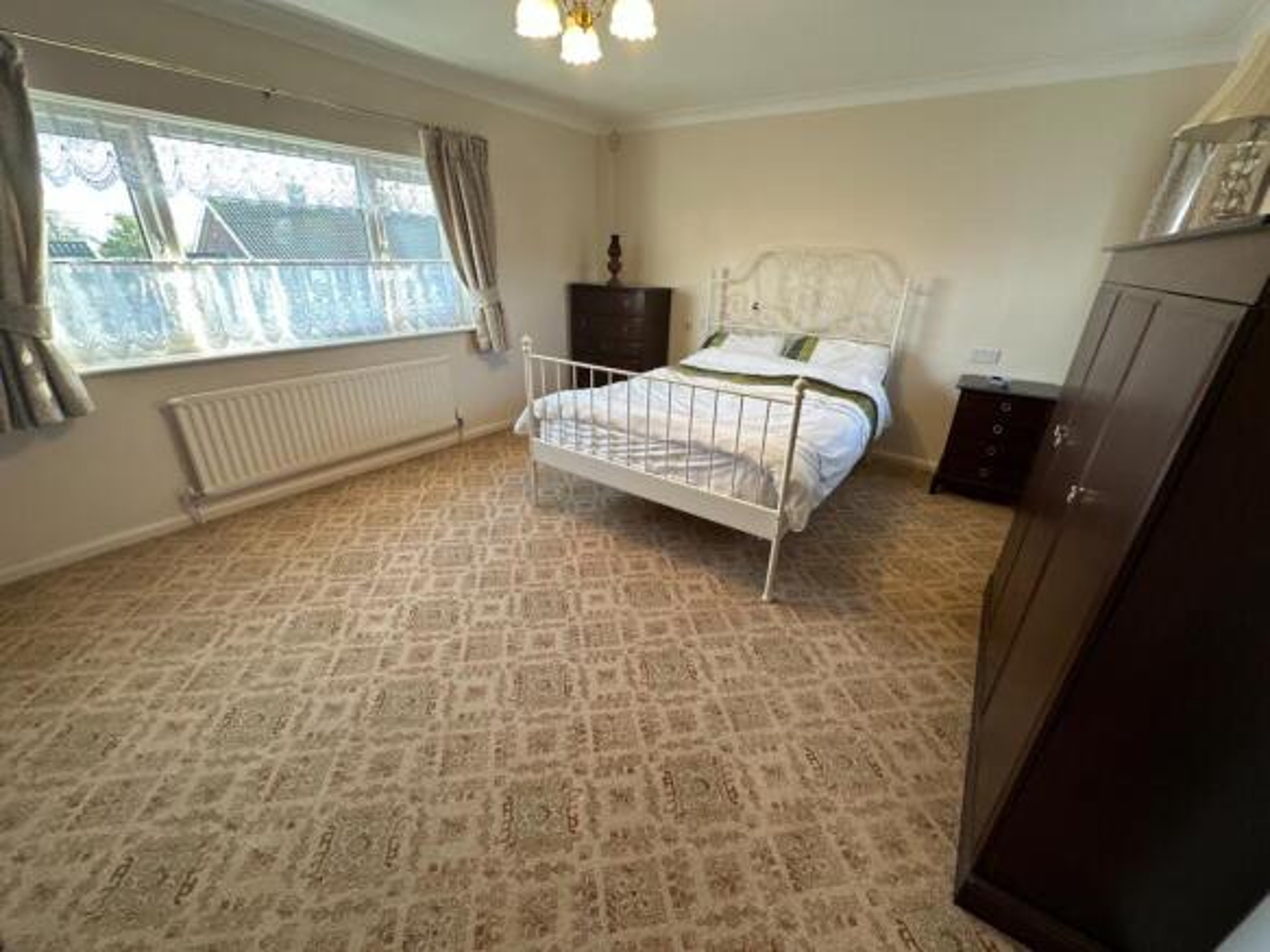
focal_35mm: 14
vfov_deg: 85.7
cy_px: 476
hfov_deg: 102.1
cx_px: 635
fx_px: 514
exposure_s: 1/100
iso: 200
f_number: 2.2
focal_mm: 2.22
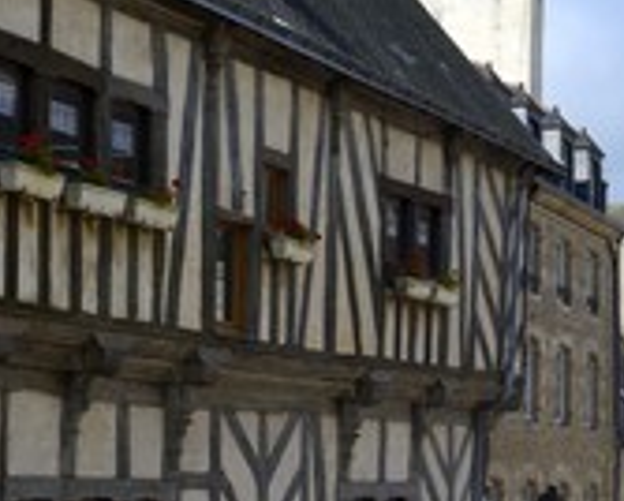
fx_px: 1830
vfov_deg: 15.4
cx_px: 598
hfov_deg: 18.9
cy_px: 456
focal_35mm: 99
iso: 200
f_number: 11
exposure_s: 1/200
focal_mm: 42
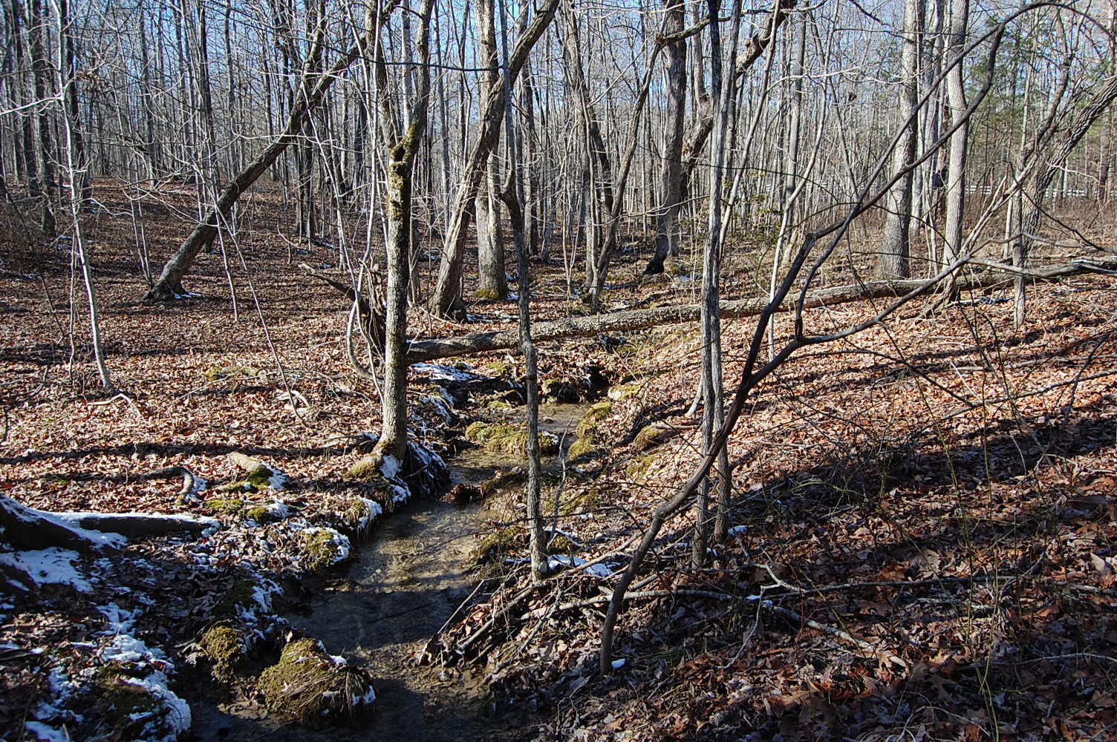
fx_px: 837
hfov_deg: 67.4
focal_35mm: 27
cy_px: 371
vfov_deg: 47.8
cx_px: 558
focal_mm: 18
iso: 200
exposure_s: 1/160
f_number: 6.3
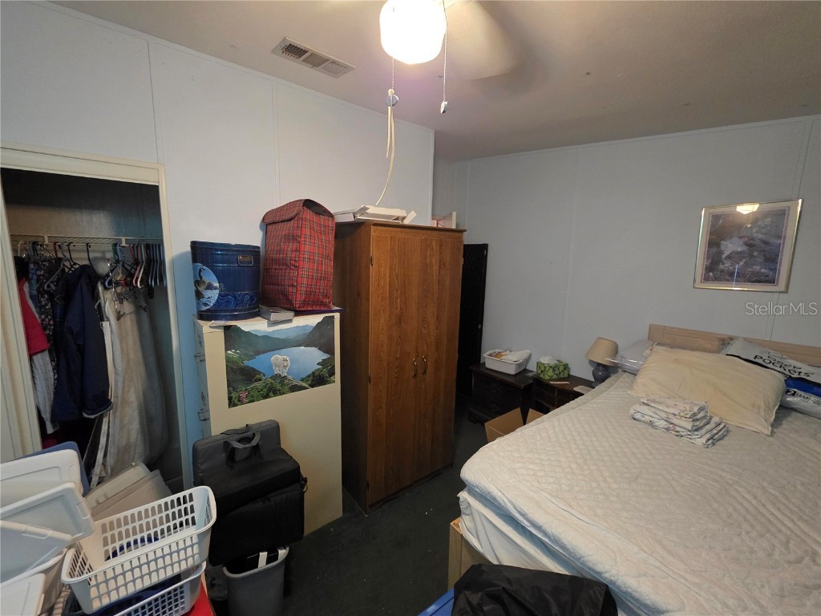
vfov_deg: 89.9
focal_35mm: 13
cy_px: 308
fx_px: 308
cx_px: 410
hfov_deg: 106.2
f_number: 1.9
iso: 640
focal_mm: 2.2
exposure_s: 1/60
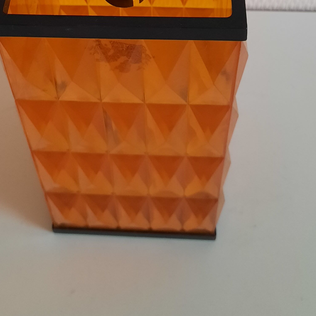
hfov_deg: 29.0
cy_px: -27
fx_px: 609
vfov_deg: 26.8
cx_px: 126
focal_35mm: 59
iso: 320
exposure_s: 1/50
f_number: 2
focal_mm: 4.6
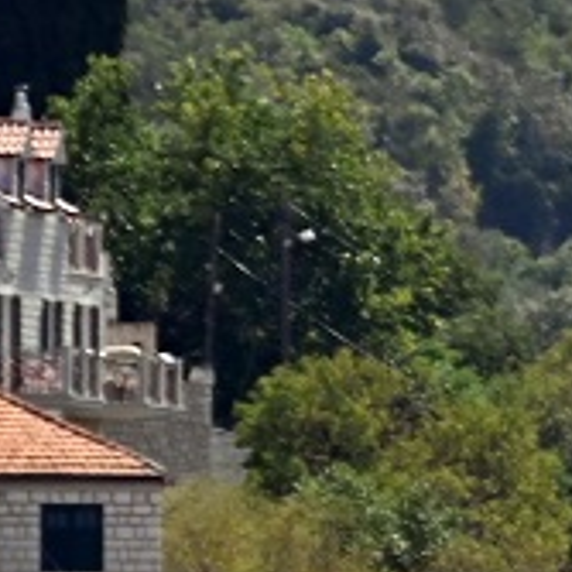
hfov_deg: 0.9
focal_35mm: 1987
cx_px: 1579
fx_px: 37147
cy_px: 163
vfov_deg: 0.9
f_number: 5.6
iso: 250
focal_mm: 300
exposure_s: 1/1000
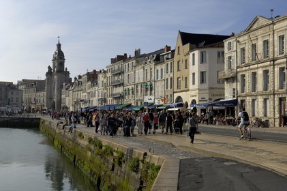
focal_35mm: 51
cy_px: 96
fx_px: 406
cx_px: 144
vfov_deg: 26.4
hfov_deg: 38.9
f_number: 13
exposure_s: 1/160
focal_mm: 34
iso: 100
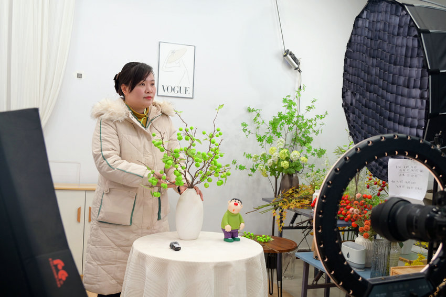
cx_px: 223
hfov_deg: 55.8
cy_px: 148
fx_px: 421
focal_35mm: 34
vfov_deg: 38.9
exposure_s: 1/40
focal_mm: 34
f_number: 4.8
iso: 320
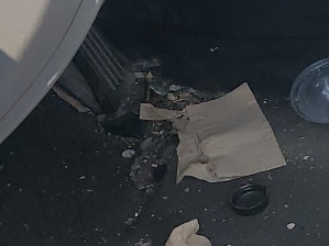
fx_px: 1321
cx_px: 652
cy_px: -54
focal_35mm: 139
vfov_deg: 10.5
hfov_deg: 12.5
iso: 50
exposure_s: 1/909
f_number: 1.5
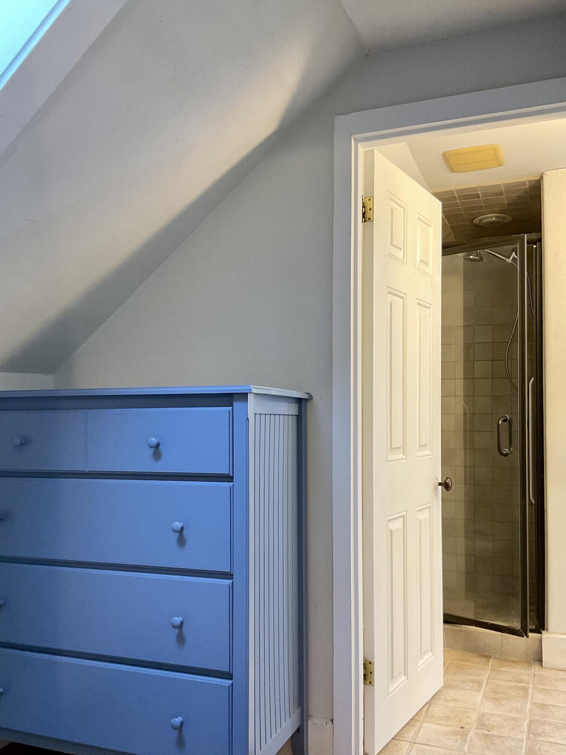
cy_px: 411
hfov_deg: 42.9
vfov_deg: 55.3
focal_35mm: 33
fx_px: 720
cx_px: 253
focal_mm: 3
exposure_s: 1/60
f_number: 1.8
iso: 125
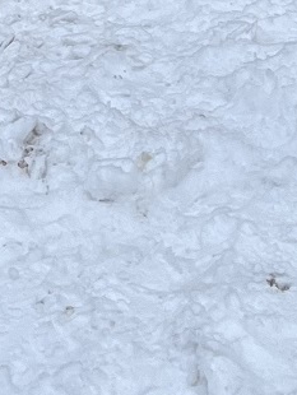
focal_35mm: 169
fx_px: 1931
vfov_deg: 10.3
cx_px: 300
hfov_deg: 8.7
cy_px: -512
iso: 50
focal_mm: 5.1
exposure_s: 1/1212
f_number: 1.6
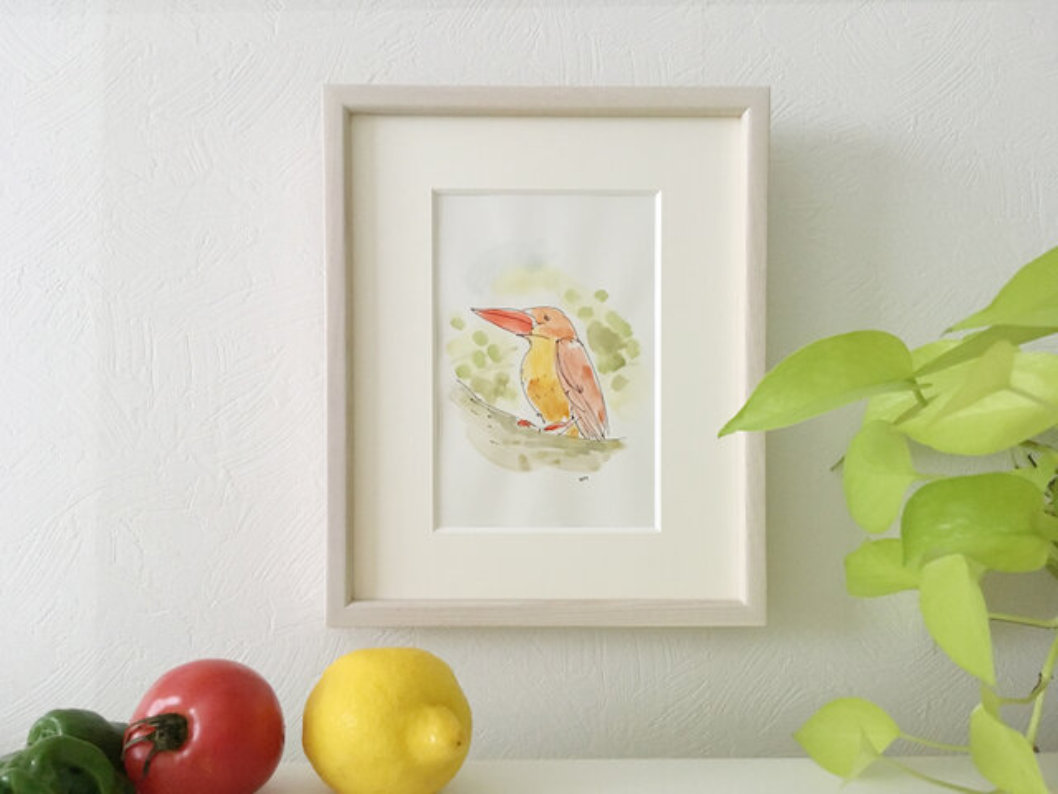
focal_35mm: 29
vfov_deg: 48.2
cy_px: 397
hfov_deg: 61.7
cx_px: 529
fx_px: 886
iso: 200
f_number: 2.2
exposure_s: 1/30
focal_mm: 4.15
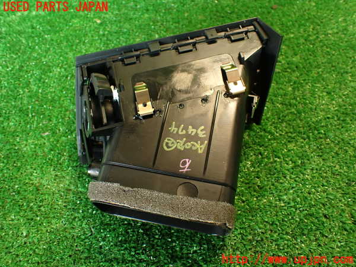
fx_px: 309
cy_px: 134
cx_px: 178
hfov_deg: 60.0
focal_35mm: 30
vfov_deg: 46.8
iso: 400
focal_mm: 5.4
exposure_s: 1/30
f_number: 2.3
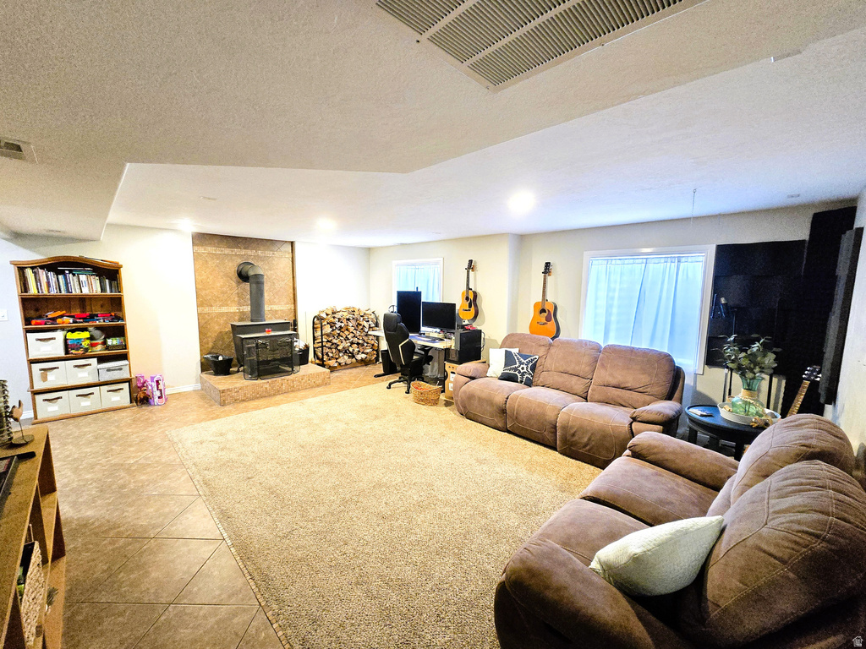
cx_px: 433
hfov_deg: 106.2
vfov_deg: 89.9
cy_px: 324
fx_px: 325
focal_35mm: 13
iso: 1250
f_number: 2.2
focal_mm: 2.2
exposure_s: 1/60
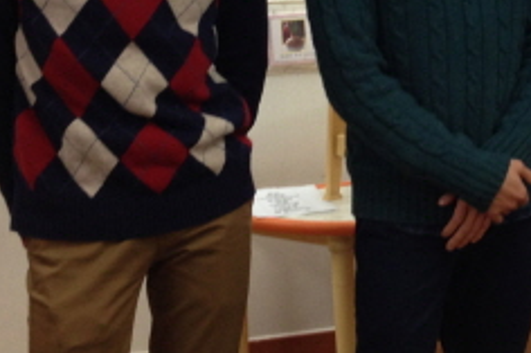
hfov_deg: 19.5
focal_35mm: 102
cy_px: -39
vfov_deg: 13.1
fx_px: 1503
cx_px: 526
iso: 80
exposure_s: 1/20
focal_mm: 4.13
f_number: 2.4
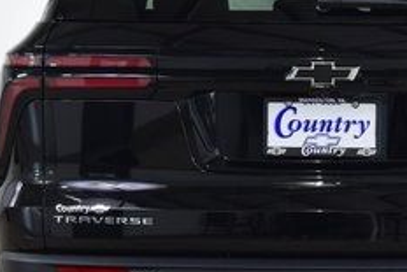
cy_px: 147
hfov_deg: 13.7
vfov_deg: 9.2
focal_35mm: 149
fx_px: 1686
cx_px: 314
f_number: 6.3
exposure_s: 1/15
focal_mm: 36
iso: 640
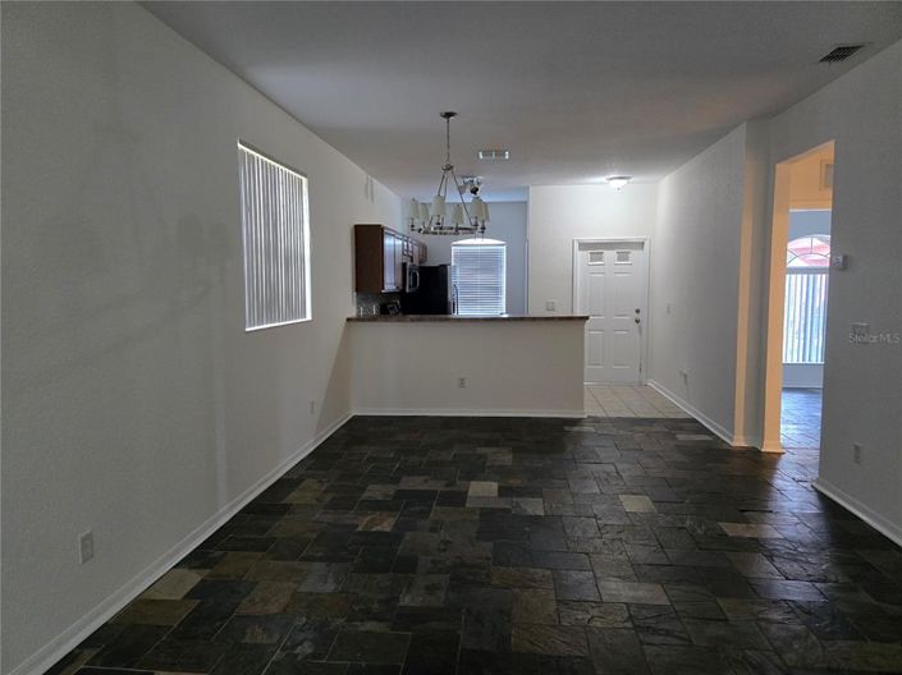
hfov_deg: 74.0
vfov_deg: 58.8
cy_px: 338
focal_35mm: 23
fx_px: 599
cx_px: 451
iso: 640
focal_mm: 5.4
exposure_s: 1/120
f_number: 1.8
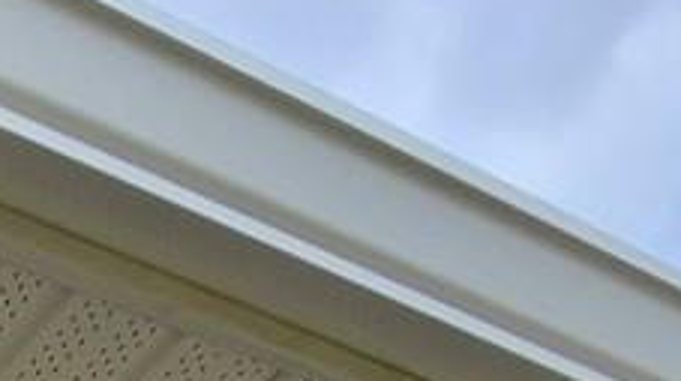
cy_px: 1764
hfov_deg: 21.1
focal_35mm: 100
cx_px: 132
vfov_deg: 6.9
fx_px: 1803
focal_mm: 2.2
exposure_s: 1/1064
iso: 50
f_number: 2.2
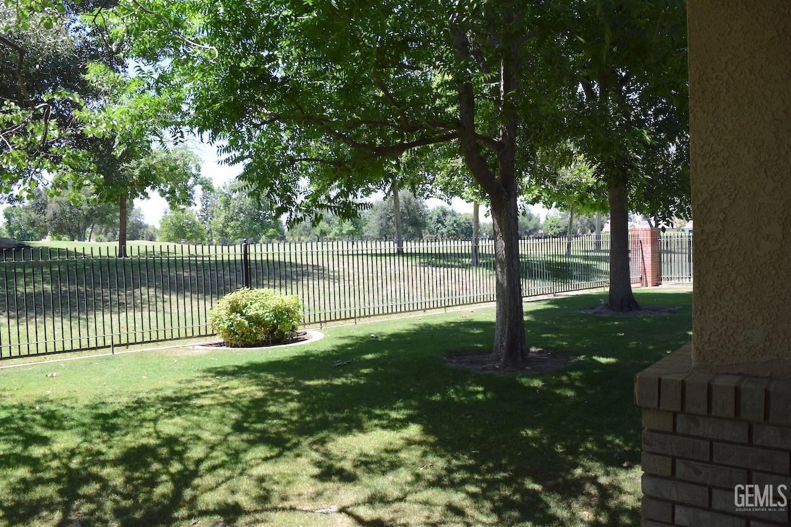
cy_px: 264
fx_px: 593
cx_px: 396
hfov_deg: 67.4
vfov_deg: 47.9
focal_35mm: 27
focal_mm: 18
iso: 280
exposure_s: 1/250
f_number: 8
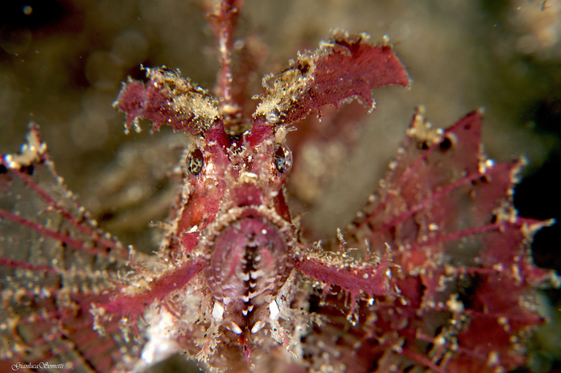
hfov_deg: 13.1
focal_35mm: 158
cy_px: 186
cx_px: 280
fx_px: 2451
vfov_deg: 8.7
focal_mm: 105
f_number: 18
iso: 200
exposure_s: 1/200
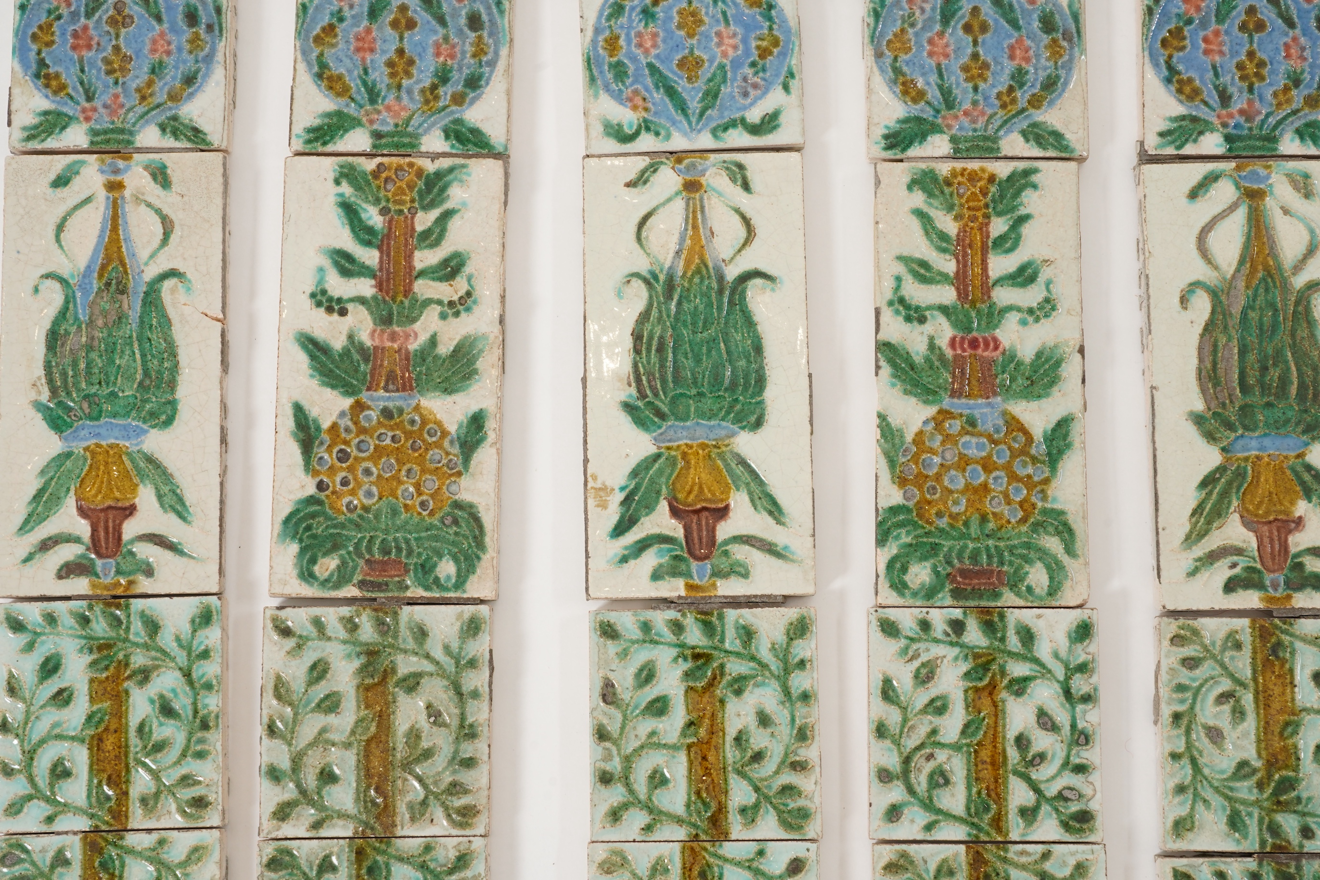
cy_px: 440
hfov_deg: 36.9
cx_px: 660
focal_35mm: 54
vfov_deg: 25.1
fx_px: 1980
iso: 1250
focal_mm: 54
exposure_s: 1/125
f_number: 13
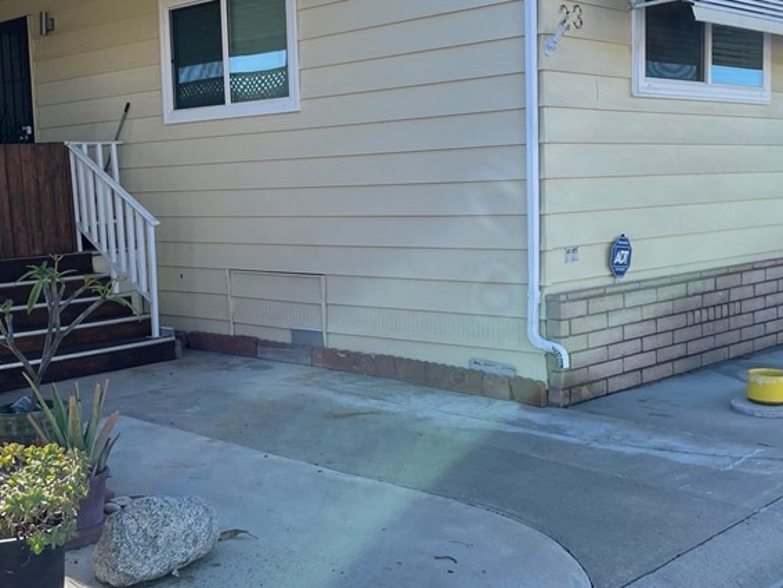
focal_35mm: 47
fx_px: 1064
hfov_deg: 40.4
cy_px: 299
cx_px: 364
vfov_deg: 30.9
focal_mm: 5.1
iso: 32
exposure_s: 1/1252
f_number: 1.6
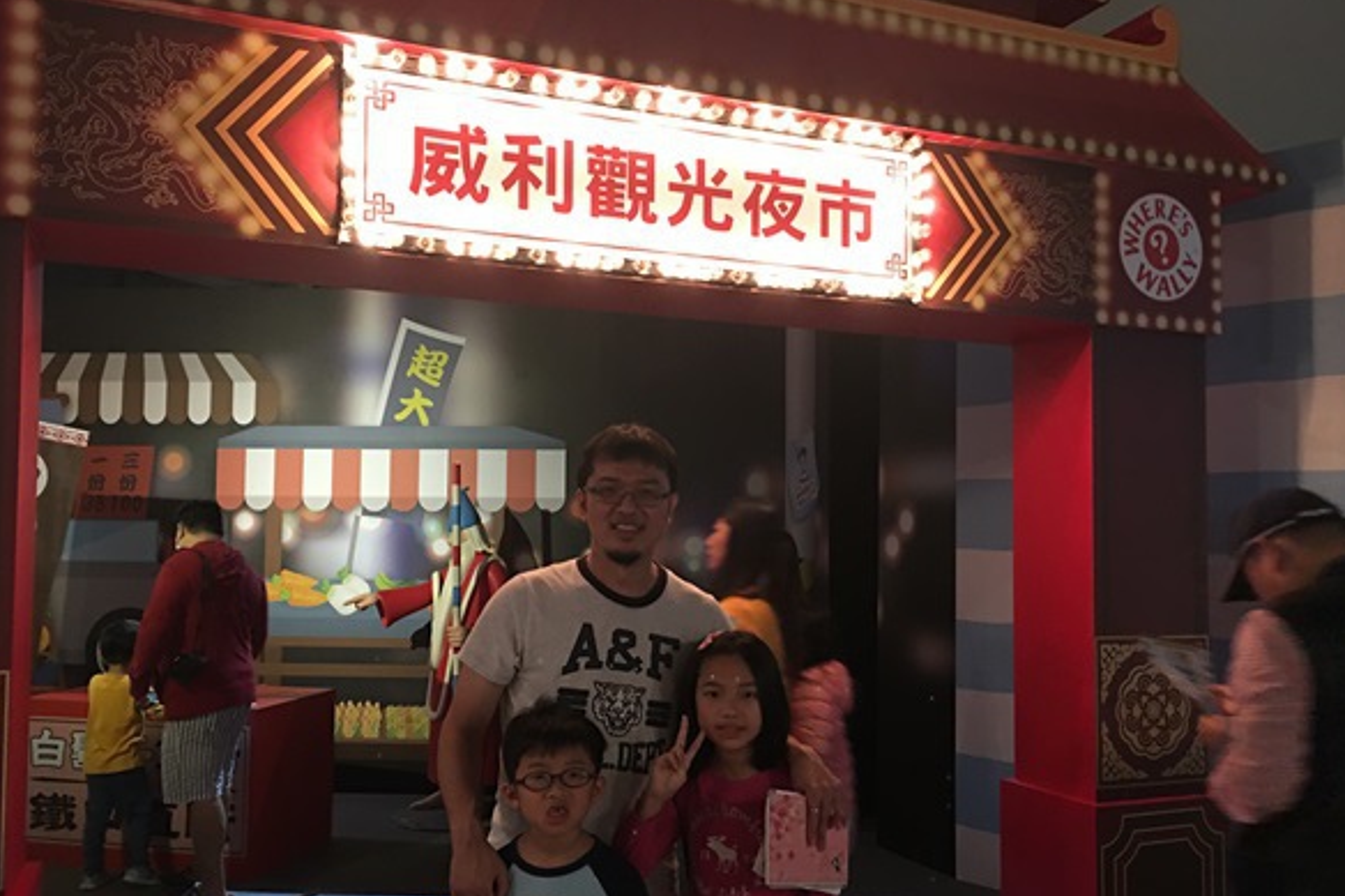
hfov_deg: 60.3
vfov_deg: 42.2
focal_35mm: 31
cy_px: 502
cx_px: 668
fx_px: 1158
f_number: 2.2
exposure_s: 1/4
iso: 64
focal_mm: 4.15
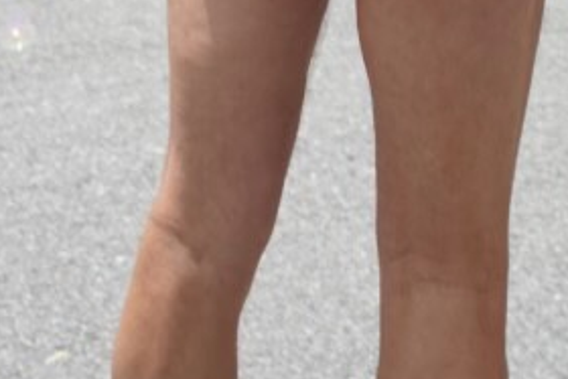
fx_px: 1594
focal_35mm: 101
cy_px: -158
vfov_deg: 13.0
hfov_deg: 20.2
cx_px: 290
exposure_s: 1/200
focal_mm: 35
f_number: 7.1
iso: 100
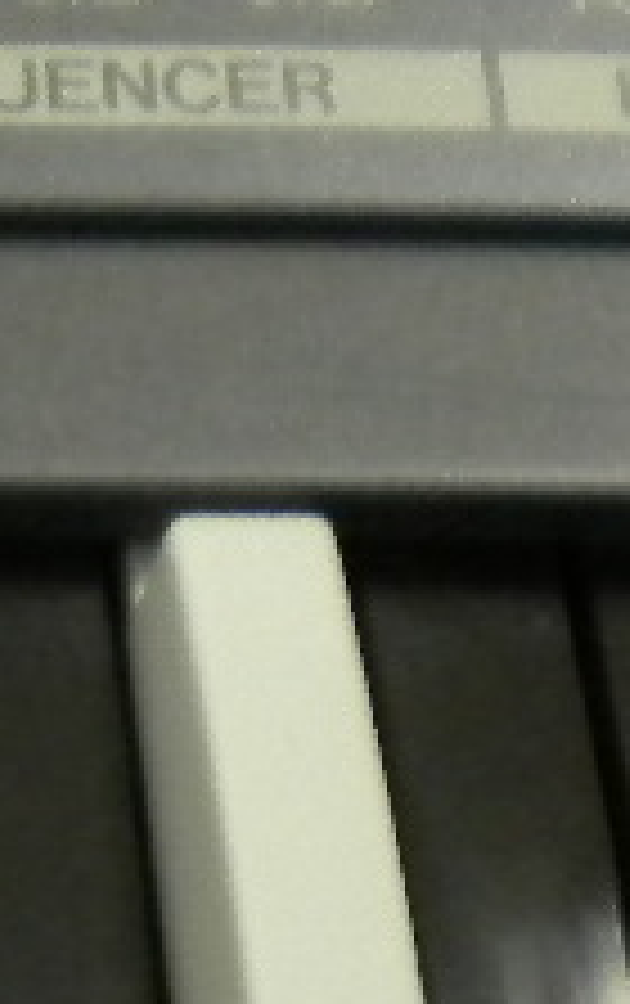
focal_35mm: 170
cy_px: 1706
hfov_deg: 7.2
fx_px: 4655
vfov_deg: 11.5
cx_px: -918
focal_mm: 6.3
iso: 400
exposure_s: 1/21.7
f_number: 3.1
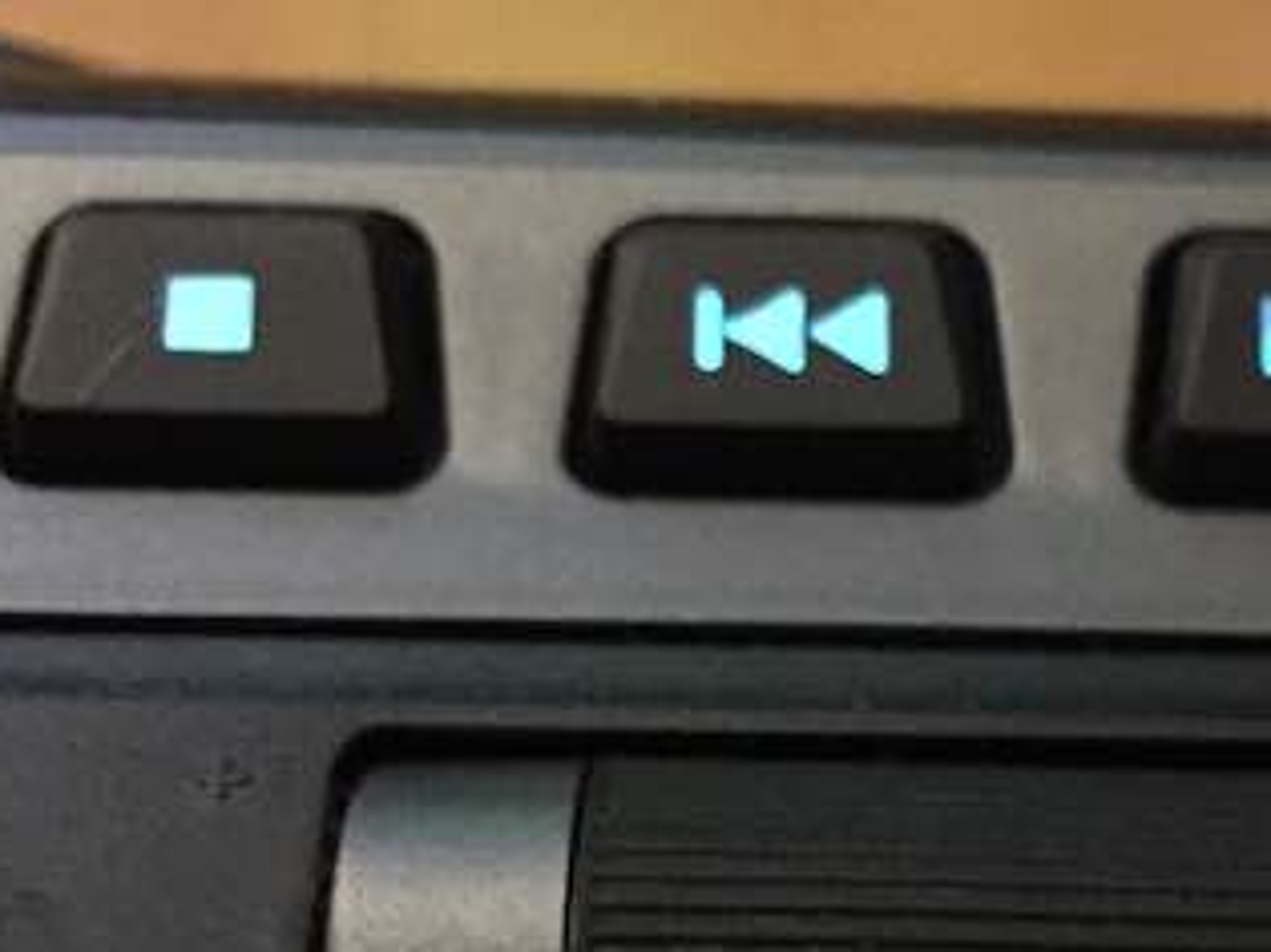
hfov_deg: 21.0
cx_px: 1061
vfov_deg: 15.5
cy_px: 1125
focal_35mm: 92
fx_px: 3377
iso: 800
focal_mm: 4.15
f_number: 2.2
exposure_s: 1/17
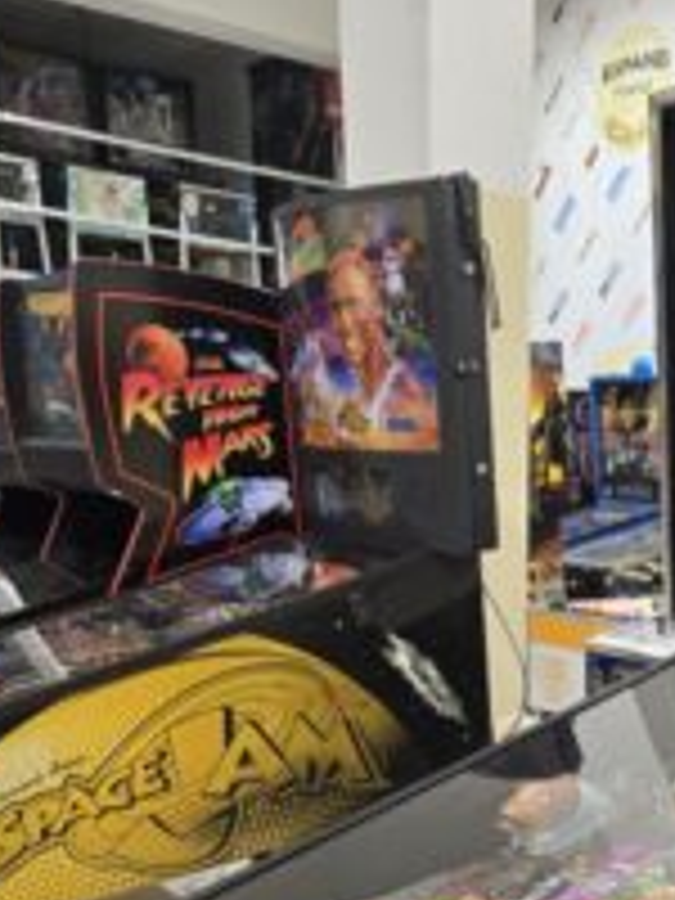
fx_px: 1196
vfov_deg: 37.8
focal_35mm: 46
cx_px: 608
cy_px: 850
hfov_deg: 30.2
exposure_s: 1/100
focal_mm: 6.3
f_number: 1.7
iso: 125
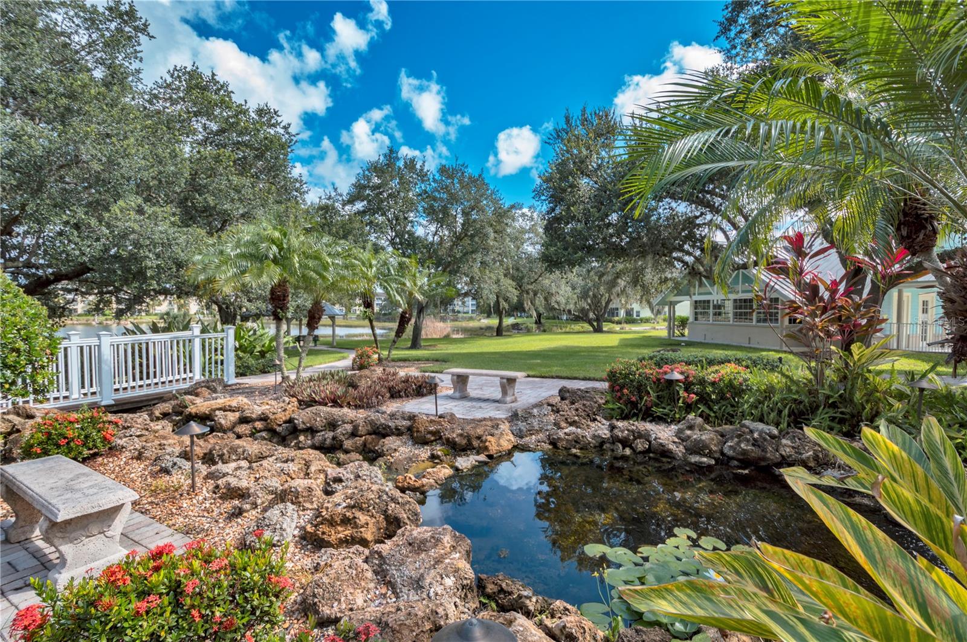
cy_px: 321
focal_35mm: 15
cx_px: 484
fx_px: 402
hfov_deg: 100.5
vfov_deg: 77.2
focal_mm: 10
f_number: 6.3
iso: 100
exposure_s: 1/160
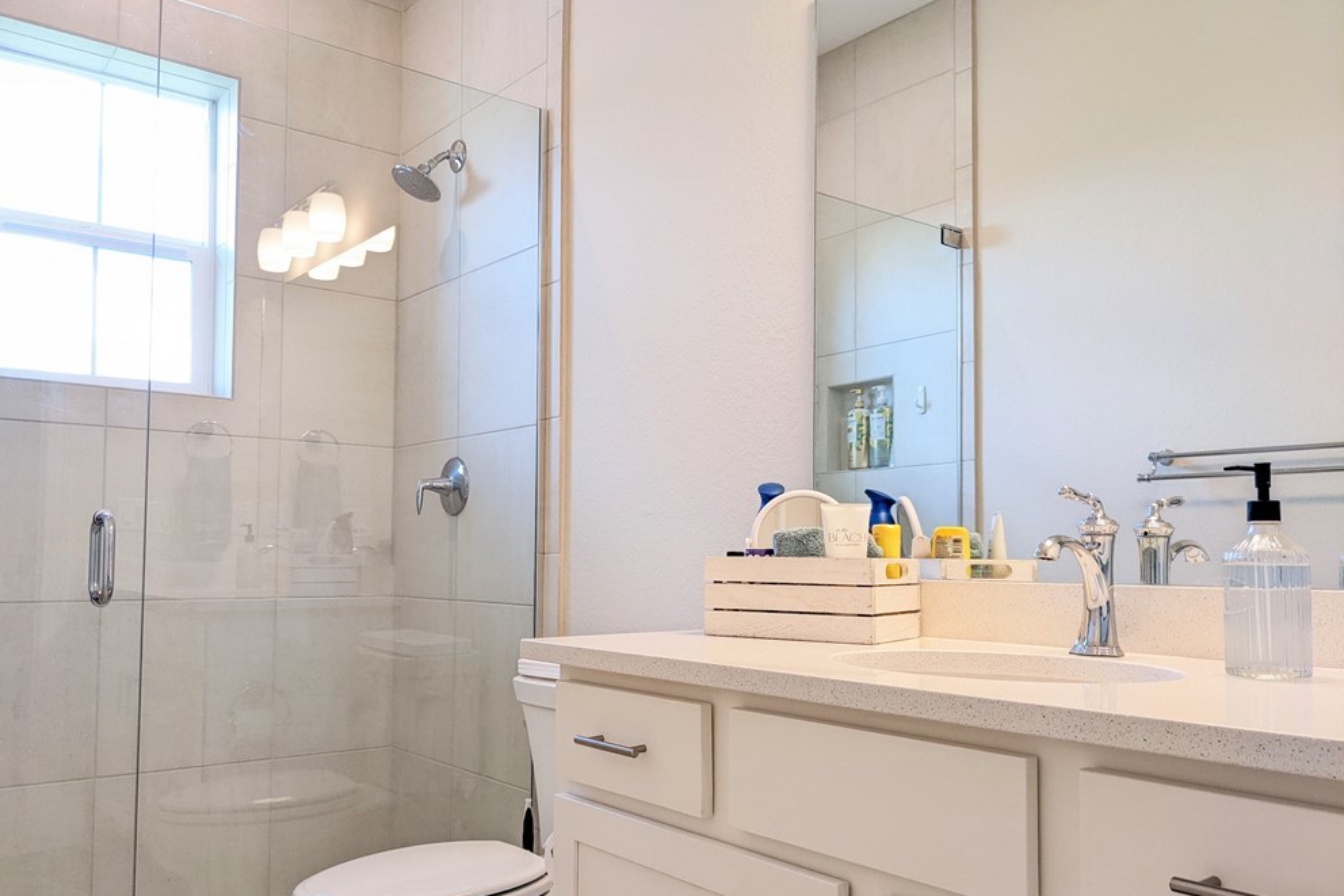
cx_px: 656
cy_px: 514
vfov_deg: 44.8
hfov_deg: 63.7
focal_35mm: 29
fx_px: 1082
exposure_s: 1/120
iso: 157
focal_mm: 4.38
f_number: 1.73
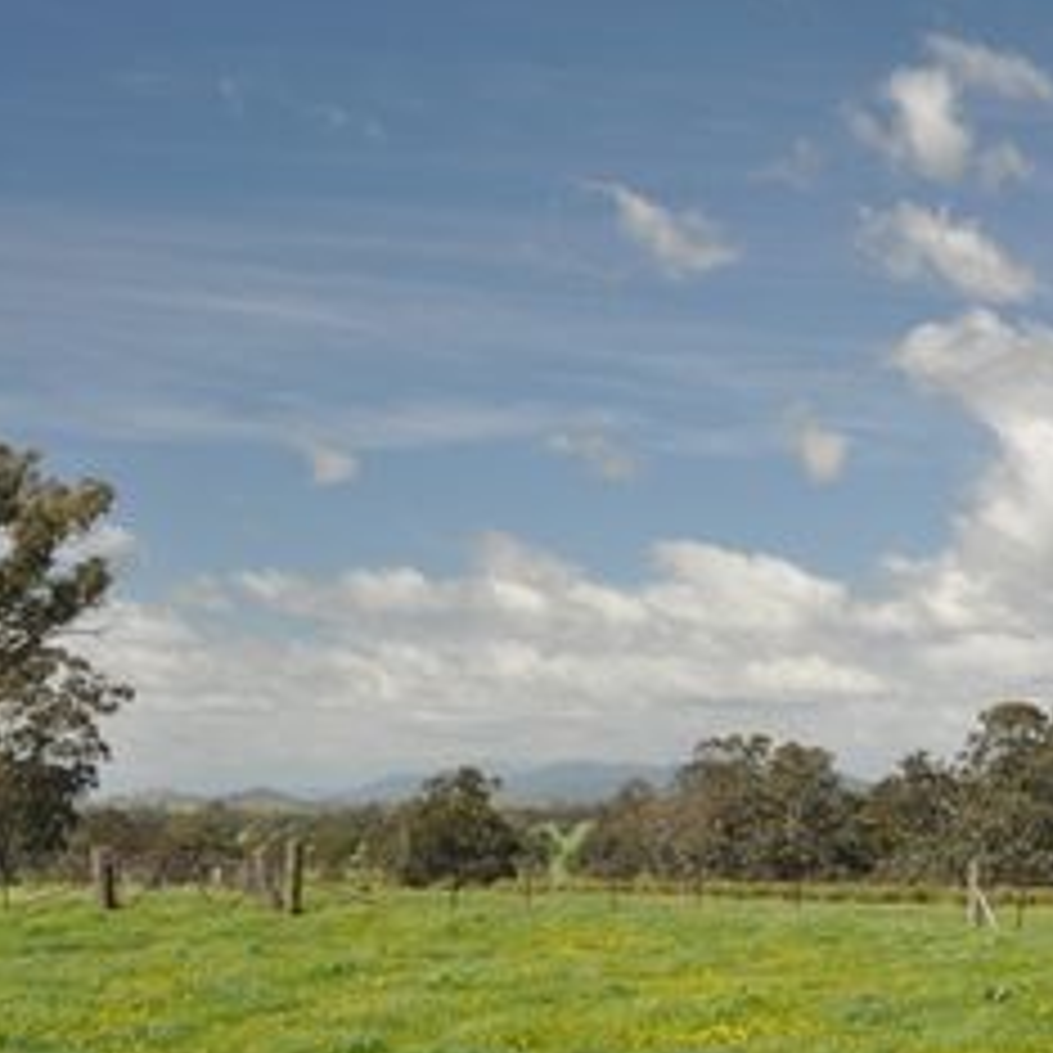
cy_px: 587
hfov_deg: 20.6
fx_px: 2822
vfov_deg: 21.1
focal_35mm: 82
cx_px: 1012
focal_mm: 32
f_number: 10
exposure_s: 1/100
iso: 200
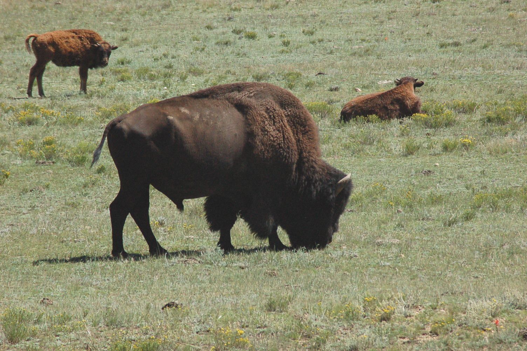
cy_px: 176
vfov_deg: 3.0
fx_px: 6582
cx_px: 264
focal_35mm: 450
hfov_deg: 4.6
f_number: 14
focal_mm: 300
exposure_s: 1/1000
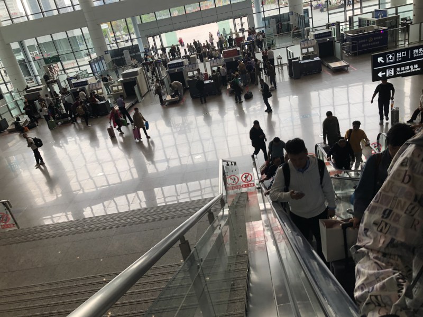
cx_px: 212
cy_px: 158
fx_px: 342
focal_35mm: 28
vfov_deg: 49.7
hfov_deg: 63.4
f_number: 1.8
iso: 40
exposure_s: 1/120
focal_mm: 4
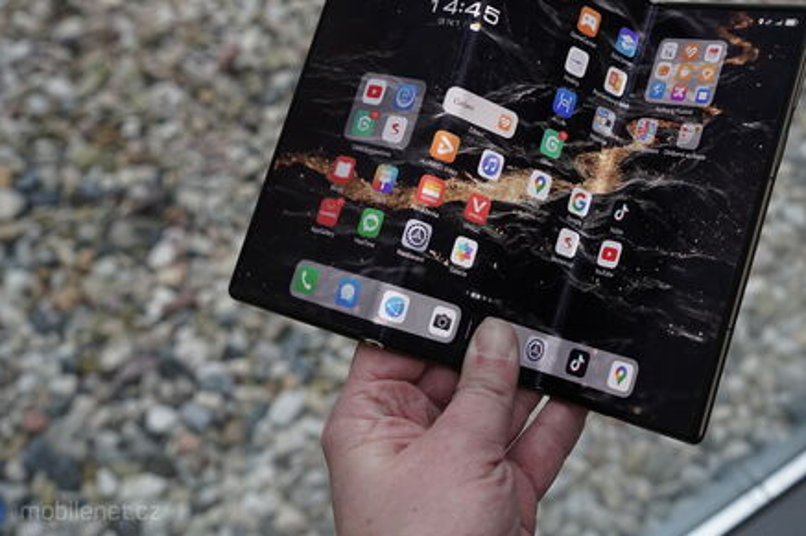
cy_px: 170
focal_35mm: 52
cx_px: 516
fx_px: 1164
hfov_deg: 37.9
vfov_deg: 25.8
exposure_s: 1/160
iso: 1600
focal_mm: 37
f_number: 6.3
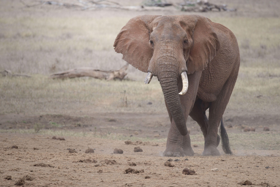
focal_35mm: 600
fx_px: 4668
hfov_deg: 3.4
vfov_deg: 2.3
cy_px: 94
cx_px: 140
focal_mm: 600
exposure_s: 1/640
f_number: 7.1
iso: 560
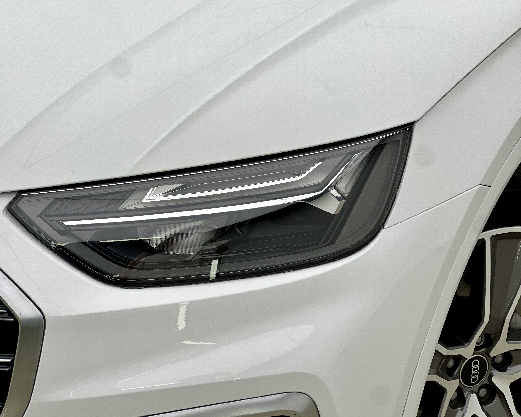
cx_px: 241
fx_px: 1249
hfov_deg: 23.6
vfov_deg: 18.9
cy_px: 210
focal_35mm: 81
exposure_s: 1/124
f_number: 2.8
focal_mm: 9
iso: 20
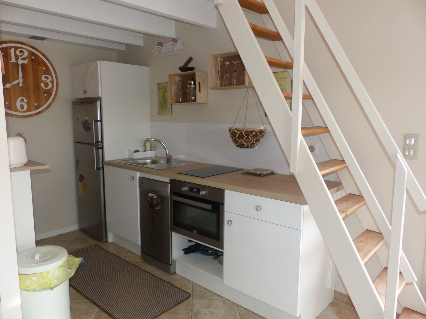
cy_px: 160
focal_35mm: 25
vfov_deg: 54.9
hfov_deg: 69.4
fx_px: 308
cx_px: 213
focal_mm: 4.5
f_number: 2.8
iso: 400
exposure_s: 1/60
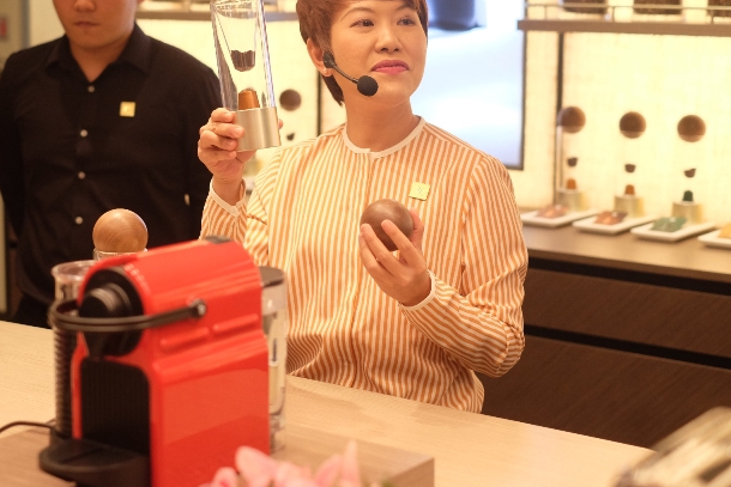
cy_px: 183
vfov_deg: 20.0
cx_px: 347
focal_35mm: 68
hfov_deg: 29.6
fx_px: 1381
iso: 1600
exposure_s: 1/500
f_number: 2
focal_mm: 35
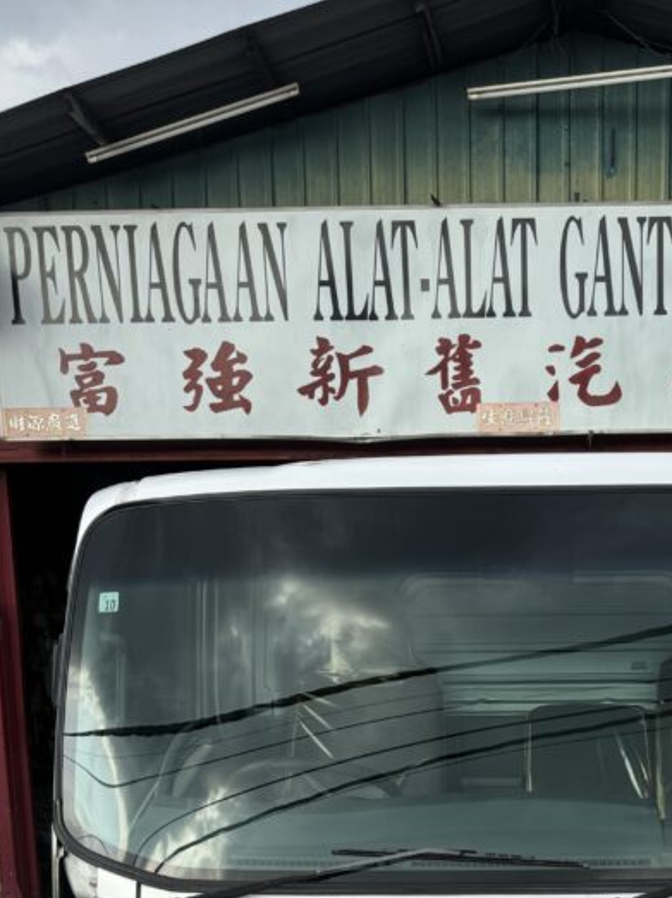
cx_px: 552
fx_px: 1192
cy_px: 833
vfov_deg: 38.1
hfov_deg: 30.6
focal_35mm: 46
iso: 80
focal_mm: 6.76
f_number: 1.78
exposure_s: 1/1869
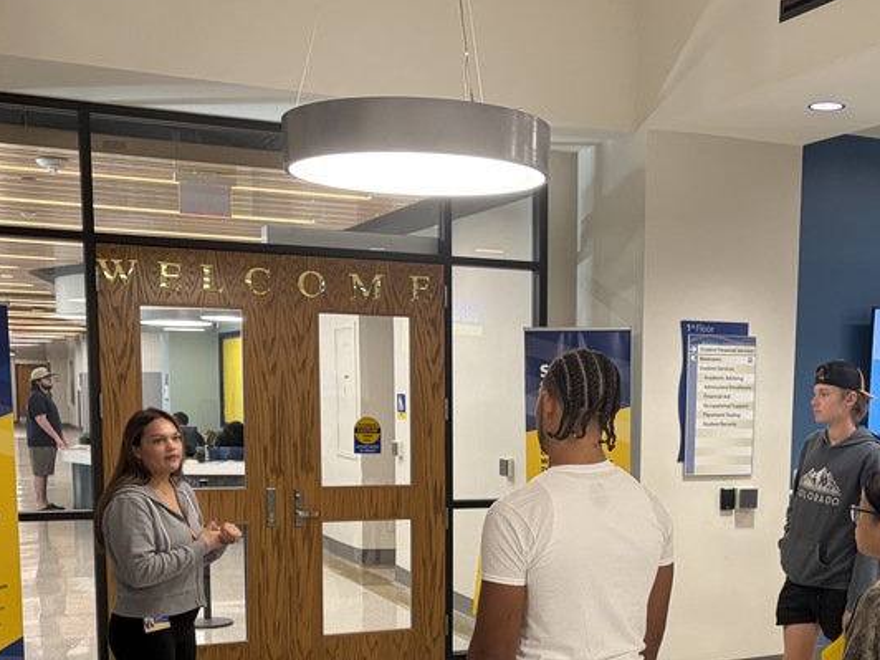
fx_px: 1271
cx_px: 619
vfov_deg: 28.5
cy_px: 529
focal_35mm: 50
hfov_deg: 37.6
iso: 100
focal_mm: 5.96
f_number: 1.6
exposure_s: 1/60
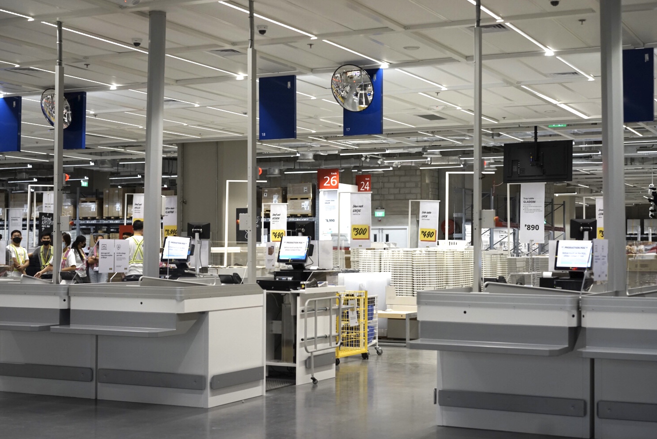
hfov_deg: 33.4
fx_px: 1096
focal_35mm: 60
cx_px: 319
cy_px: 221
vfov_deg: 22.7
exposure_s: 1/160
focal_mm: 55
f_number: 4
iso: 1000
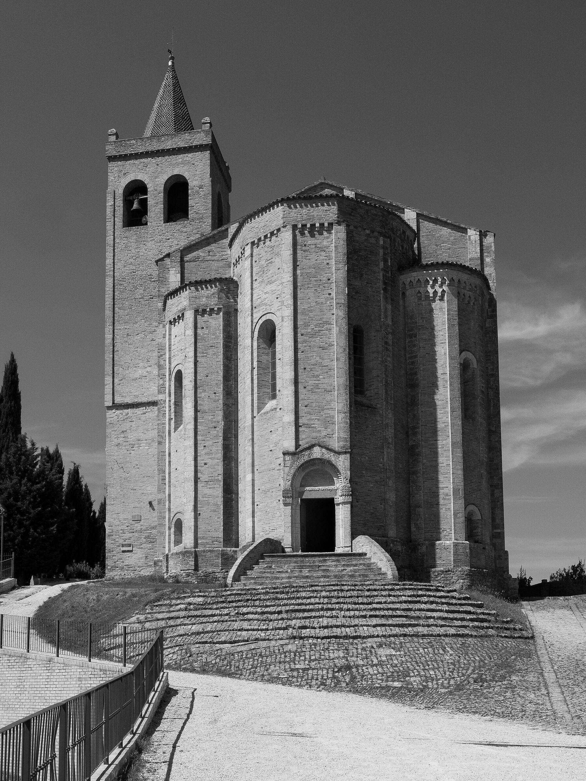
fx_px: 858
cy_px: 390
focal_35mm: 38
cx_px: 293
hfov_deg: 37.7
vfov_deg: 49.0
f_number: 11
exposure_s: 1/1000
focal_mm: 19
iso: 200
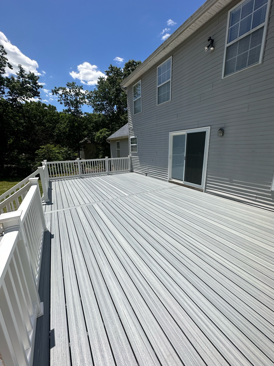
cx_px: 137
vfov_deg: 102.1
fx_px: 148
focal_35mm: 14
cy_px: 183
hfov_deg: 85.7
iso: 50
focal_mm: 2.22
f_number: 2.2
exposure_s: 1/3610
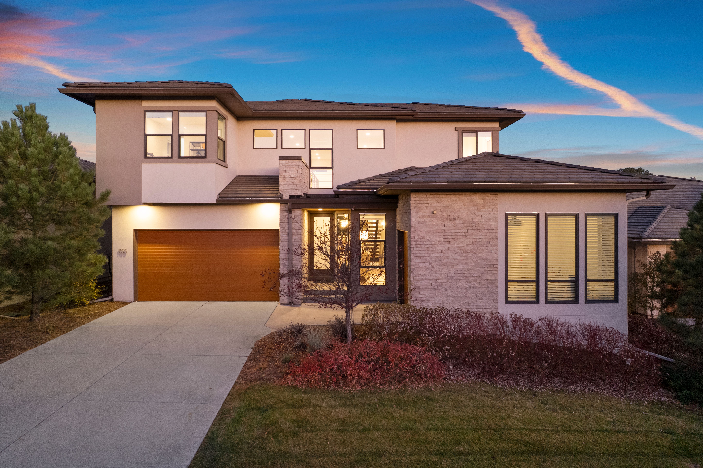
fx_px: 429
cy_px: 234
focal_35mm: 22
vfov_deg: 57.2
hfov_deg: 78.6
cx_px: 352
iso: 550
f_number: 2.8
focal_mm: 8.38
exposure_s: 1/10
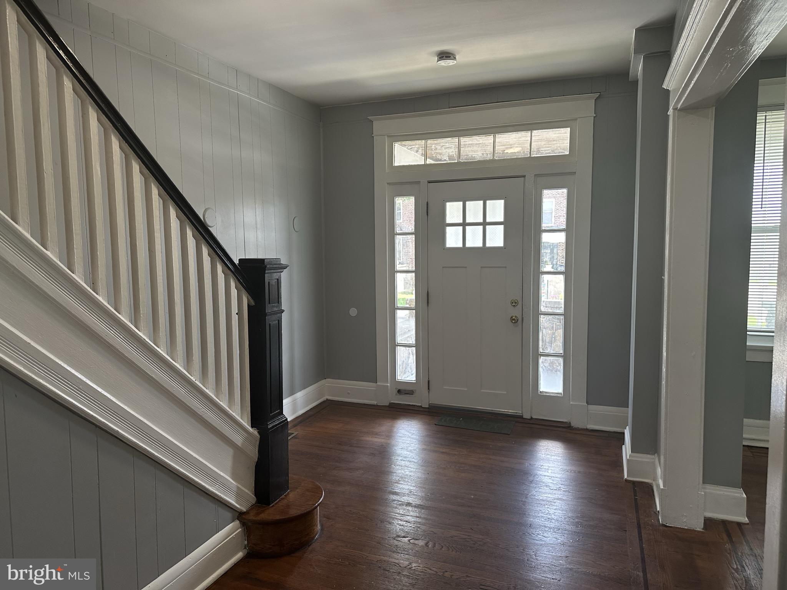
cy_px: 295
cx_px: 394
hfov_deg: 71.6
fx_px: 546
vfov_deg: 56.8
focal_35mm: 24
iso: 160
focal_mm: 6.86
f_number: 1.78
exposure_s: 1/120
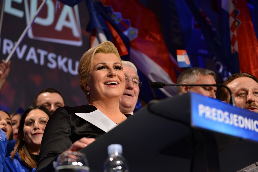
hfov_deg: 28.8
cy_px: 86
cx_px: 129
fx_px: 502
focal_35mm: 70
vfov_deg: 19.5
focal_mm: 70
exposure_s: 1/250
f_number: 3.2
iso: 1250
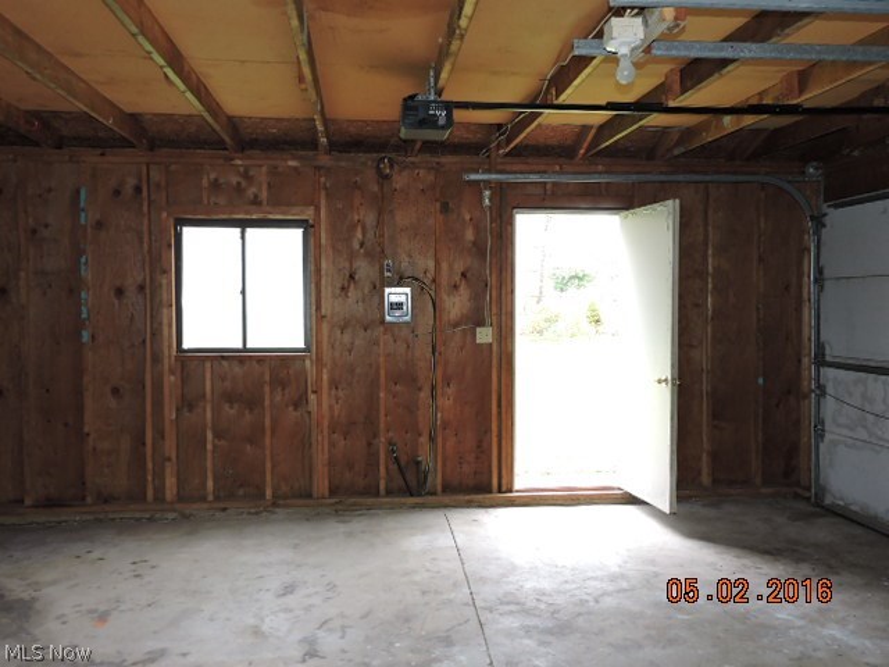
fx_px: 770
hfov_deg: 60.0
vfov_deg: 46.8
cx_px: 444
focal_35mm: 30
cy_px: 334
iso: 280
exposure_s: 1/40
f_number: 3.1
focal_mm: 5.4
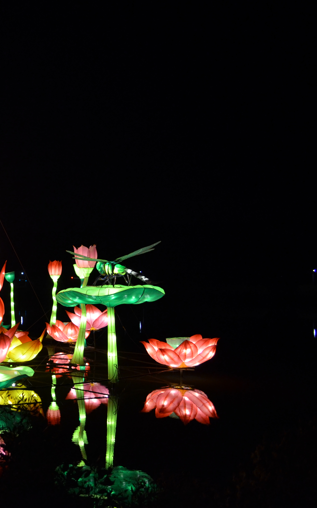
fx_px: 608
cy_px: 252
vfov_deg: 45.3
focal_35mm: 44
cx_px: -72
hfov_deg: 25.8
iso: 800
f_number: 3.5
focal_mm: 18
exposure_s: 1/40
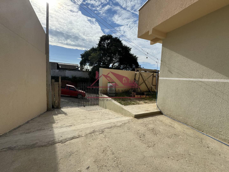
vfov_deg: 85.7
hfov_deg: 102.1
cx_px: 114
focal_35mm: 14
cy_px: 86
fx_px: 93
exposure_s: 1/2208
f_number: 2.2
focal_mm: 2.22
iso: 50
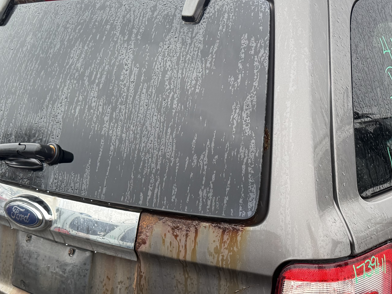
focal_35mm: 53
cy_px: 220
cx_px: 300
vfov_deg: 27.2
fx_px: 600
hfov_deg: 35.3
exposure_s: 1/363
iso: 100
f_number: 1.78
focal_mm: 6.76
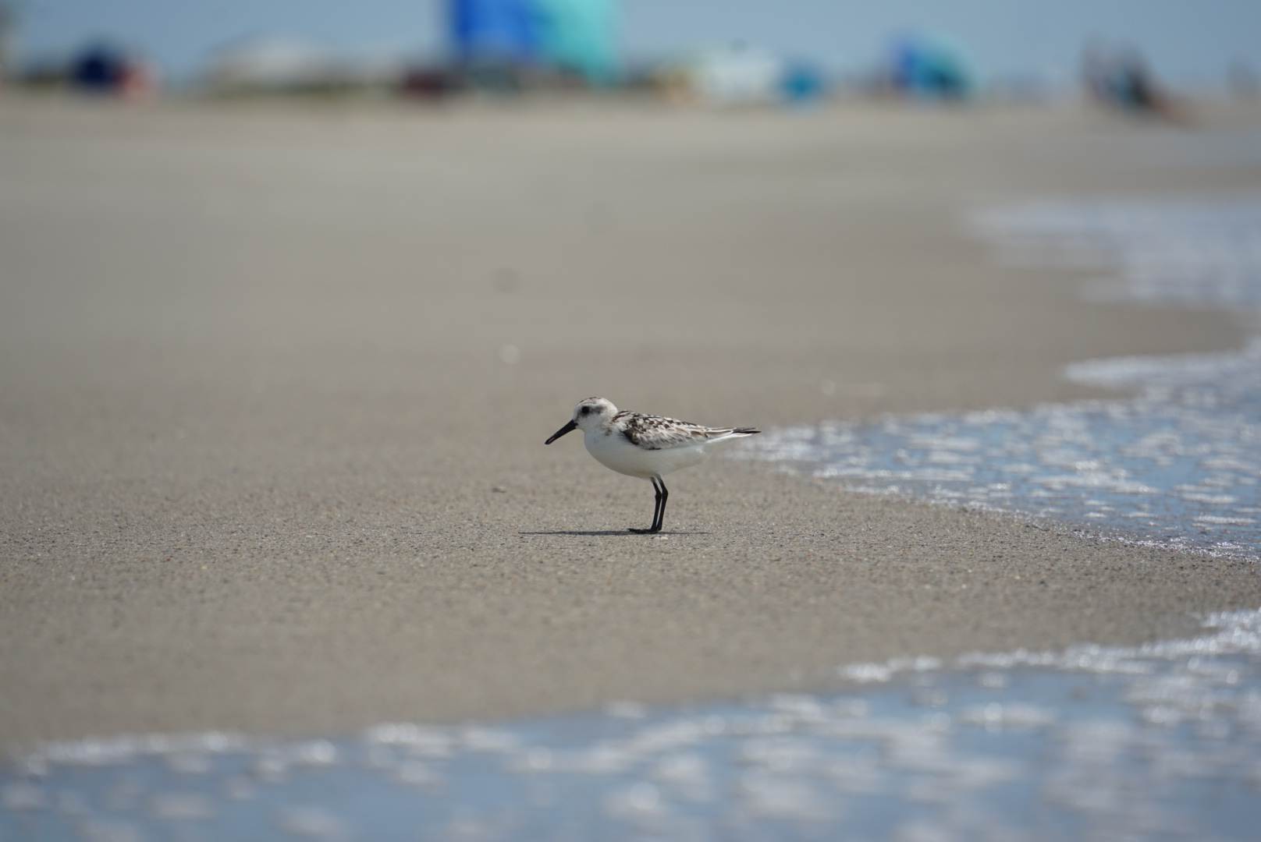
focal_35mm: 200
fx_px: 7010
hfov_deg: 10.3
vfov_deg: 6.9
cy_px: 421
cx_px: 630
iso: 100
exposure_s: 1/800
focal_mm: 200
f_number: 5.6
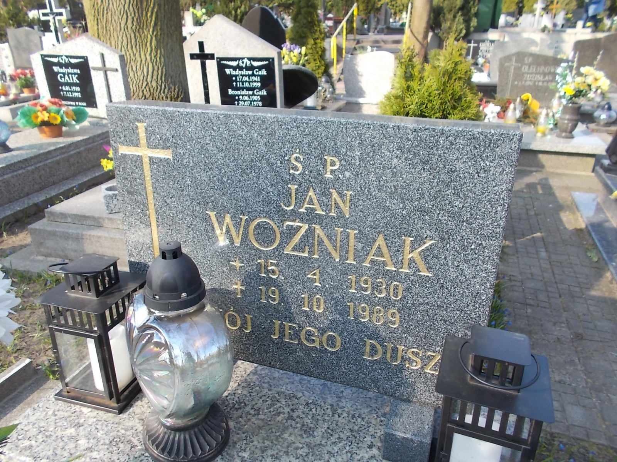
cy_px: 231
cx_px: 308
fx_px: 463
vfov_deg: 53.1
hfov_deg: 67.3
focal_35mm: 26
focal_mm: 4.6
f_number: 3.2
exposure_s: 1/200
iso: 80
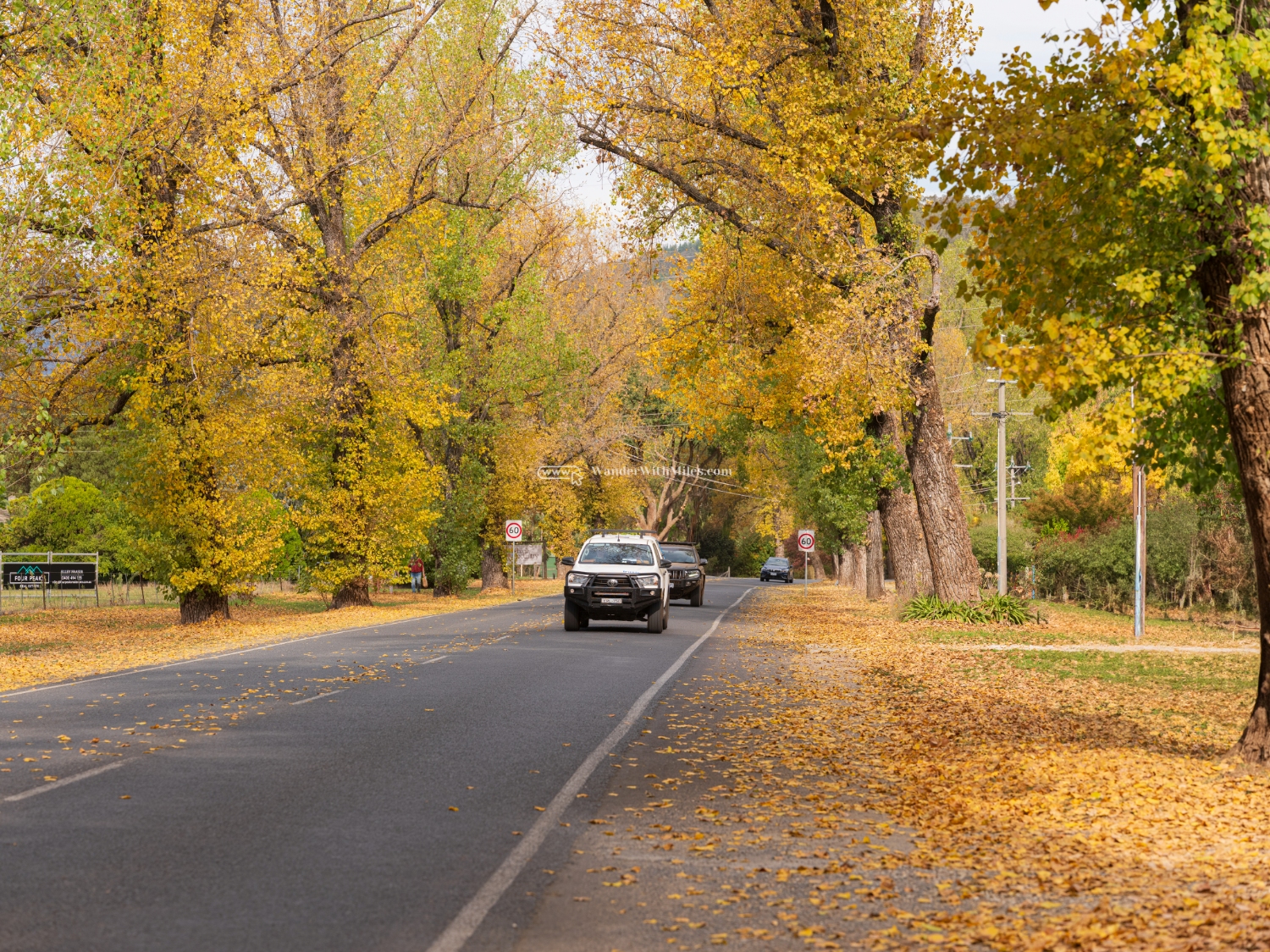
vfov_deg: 17.0
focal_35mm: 87
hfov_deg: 22.5
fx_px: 3192
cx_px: 635
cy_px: 476
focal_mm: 110
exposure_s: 1/250
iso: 200
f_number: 5.6
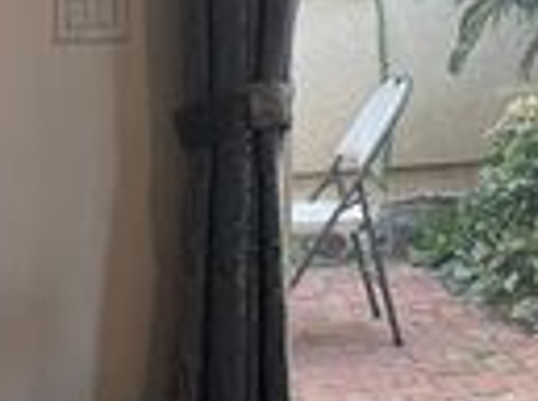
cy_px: -152
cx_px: 851
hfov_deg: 15.0
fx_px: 1860
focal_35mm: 120
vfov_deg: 11.9
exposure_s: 1/120
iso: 50
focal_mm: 5.7
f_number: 1.5
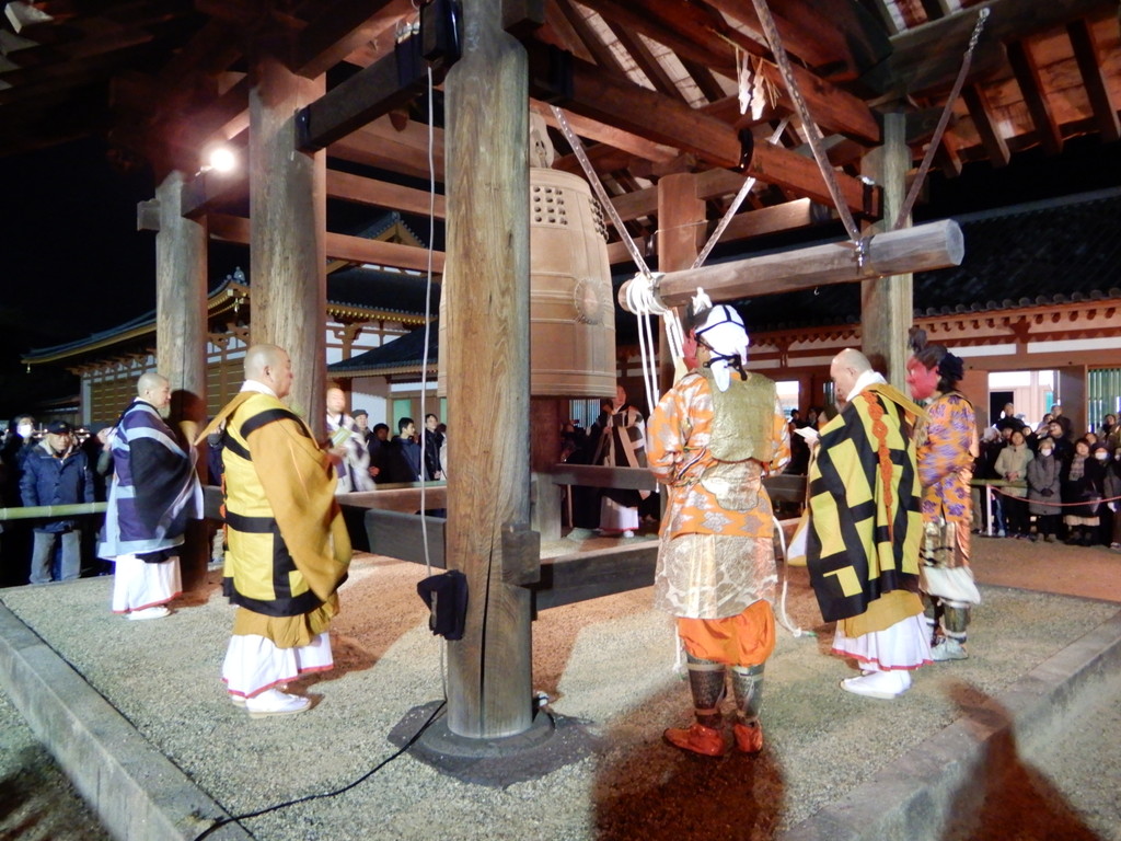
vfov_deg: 56.8
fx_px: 777
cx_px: 560
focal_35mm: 24
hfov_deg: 71.6
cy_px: 420
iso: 800
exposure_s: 1/4
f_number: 3.4
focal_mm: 4.3
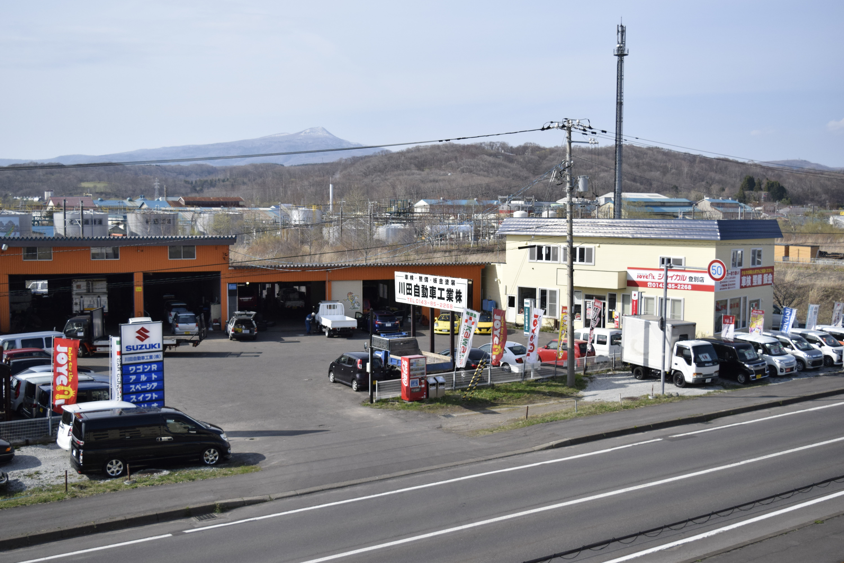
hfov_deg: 47.9
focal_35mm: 40
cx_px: 422
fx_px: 949
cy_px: 282
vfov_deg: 33.0
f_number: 5
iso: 800
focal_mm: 27
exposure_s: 1/4000
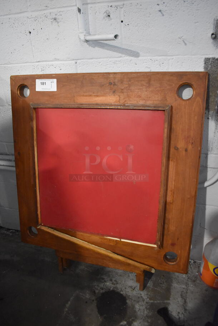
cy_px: 163
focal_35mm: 27
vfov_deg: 67.3
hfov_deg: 48.0
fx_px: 245
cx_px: 109
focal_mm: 18
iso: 4500
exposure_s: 1/125
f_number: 3.5
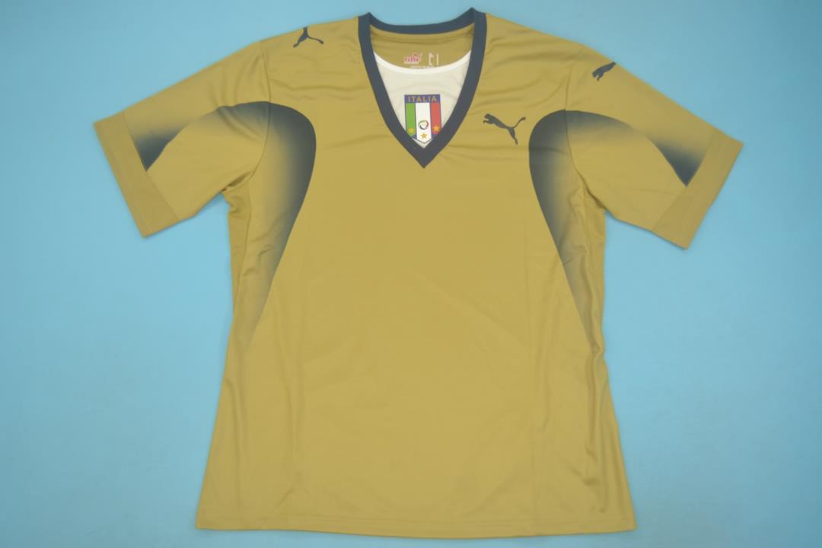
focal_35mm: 33
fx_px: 753
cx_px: 411
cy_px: 274
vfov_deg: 40.0
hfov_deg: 57.2
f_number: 3.8
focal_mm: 22
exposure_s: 1/125
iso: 200
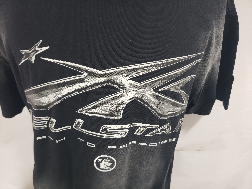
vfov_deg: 53.1
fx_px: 189
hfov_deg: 67.3
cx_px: 126
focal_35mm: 26
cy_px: 94
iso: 80
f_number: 1.5
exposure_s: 1/50
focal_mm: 4.3
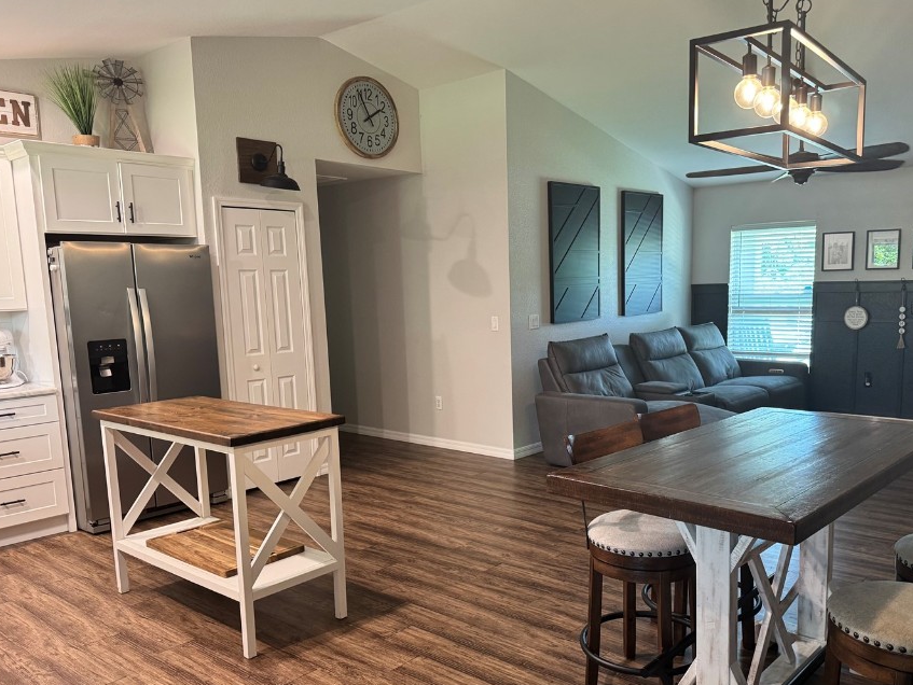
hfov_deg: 61.4
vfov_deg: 48.1
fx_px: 765
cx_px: 521
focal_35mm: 29
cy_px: 388
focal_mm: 6.76
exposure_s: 1/60
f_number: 1.78
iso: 320
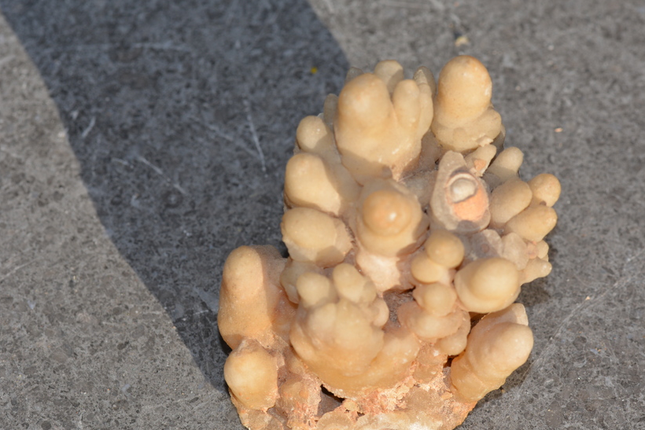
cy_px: 229
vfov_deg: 7.0
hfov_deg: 10.5
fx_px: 3523
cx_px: 402
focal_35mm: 197
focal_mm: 105
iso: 100
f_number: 11
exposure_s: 1/200
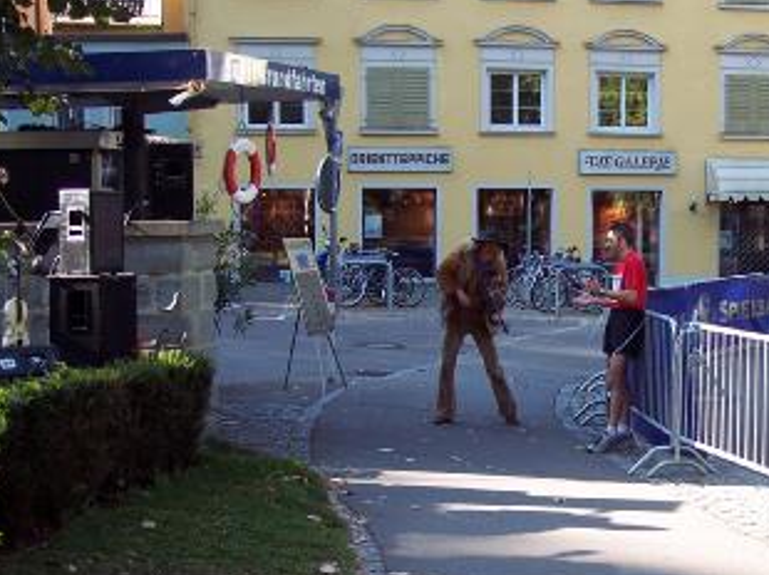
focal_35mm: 63
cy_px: 338
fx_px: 1398
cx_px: 531
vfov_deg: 23.2
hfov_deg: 30.5
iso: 100
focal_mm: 8
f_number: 3.4
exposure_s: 1/125
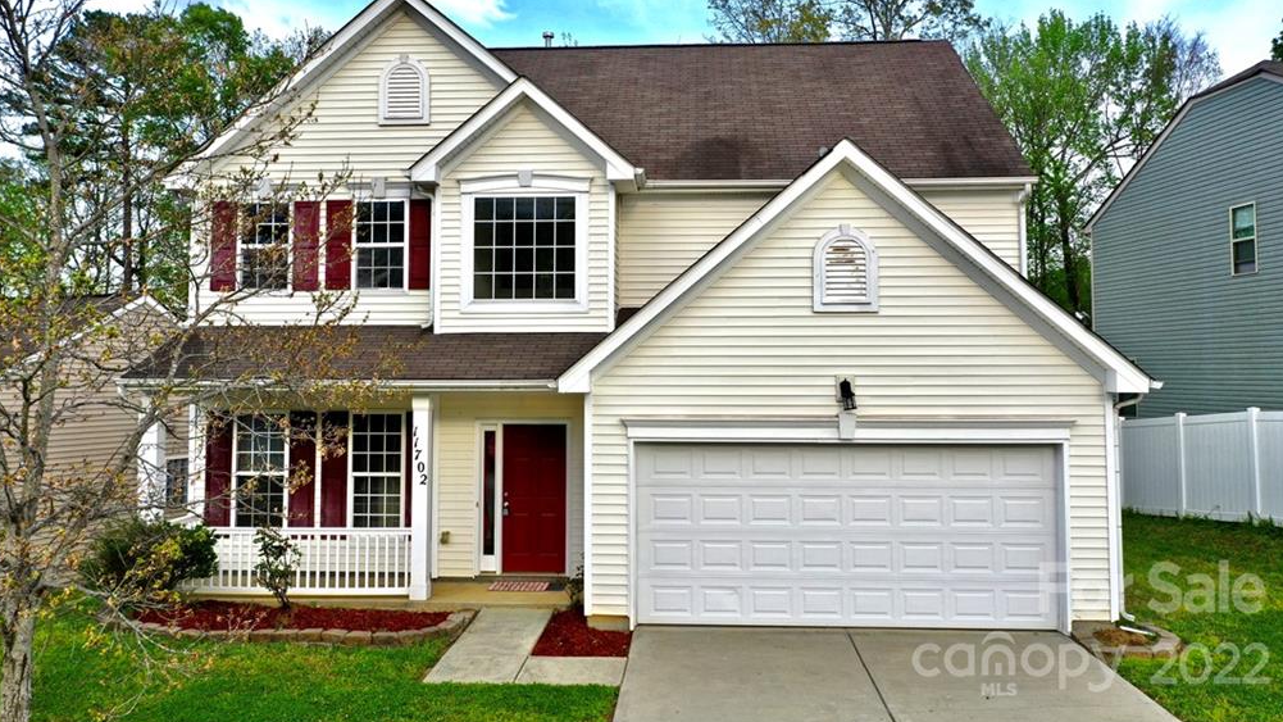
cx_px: 640
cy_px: 310
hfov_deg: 64.3
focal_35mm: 30
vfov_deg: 38.9
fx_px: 1021
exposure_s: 1/200
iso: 100
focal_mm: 10.26
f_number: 5
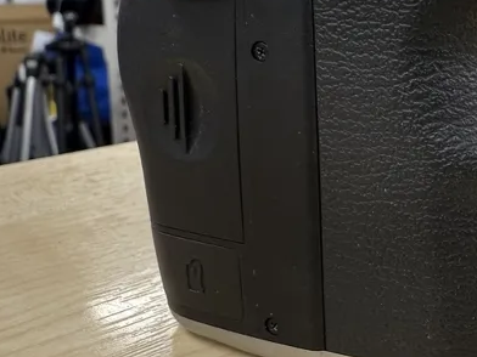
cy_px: 95
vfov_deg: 29.3
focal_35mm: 49
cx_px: 477
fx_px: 675
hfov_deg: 35.2
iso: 250
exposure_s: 1/50
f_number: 2.2
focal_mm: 2.22
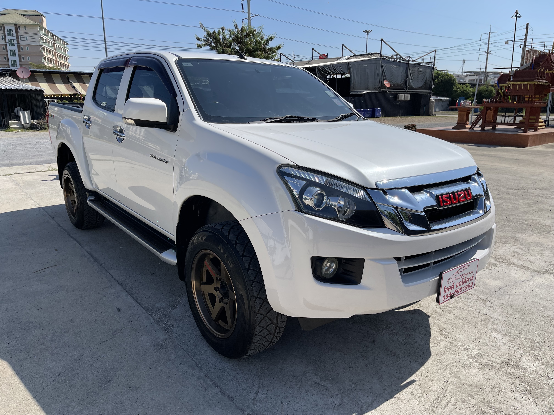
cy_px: 208
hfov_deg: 67.3
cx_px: 277
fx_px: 416
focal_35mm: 26
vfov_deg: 53.1
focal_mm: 5.1
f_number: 1.6
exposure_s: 1/4902
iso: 32
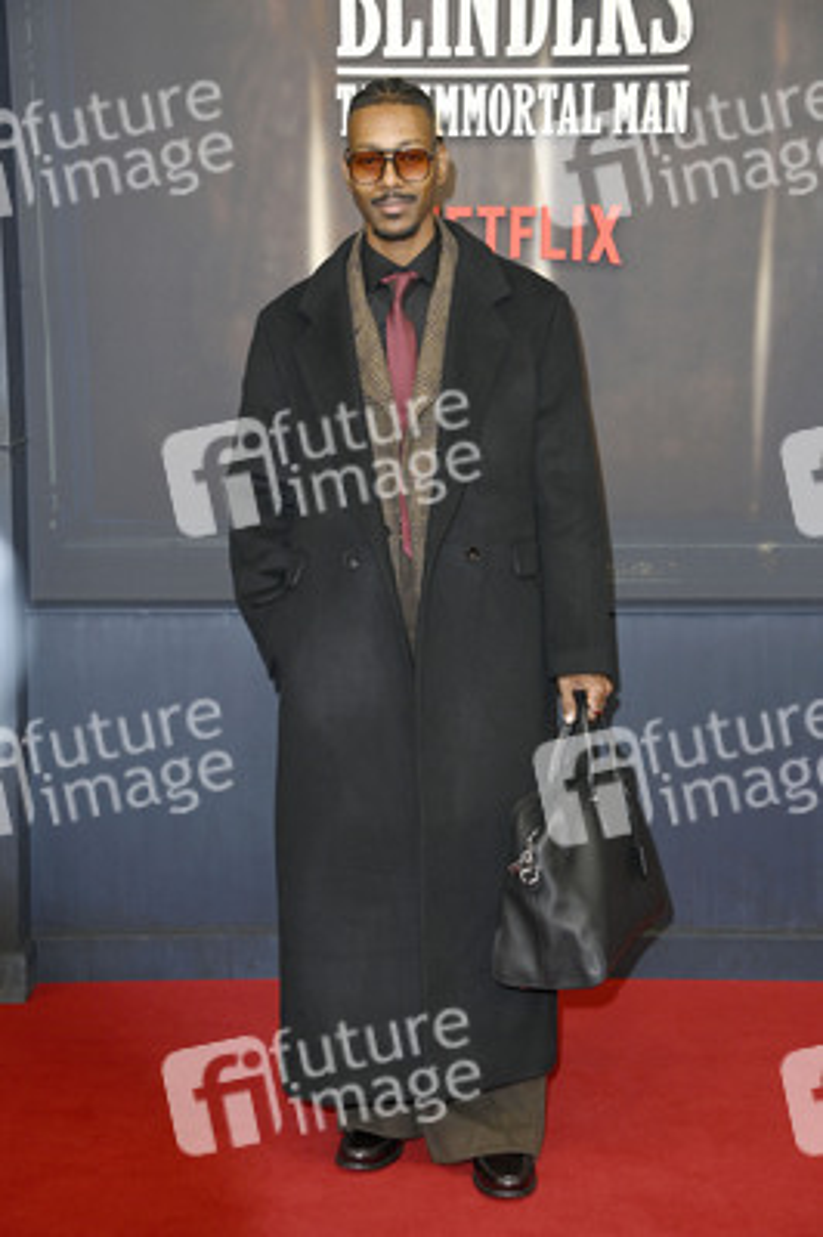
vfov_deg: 29.7
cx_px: 412
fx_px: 2336
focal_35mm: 68
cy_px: 618
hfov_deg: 20.0
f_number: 5.6
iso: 400
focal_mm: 68
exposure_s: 1/250
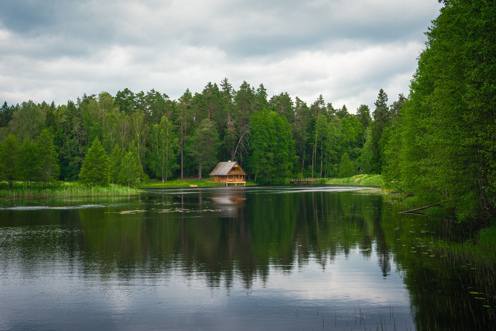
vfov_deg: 30.1
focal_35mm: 45
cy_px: 166
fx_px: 614
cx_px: 248
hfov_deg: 44.0
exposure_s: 1/320
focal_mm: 44.6
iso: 200
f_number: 7.1
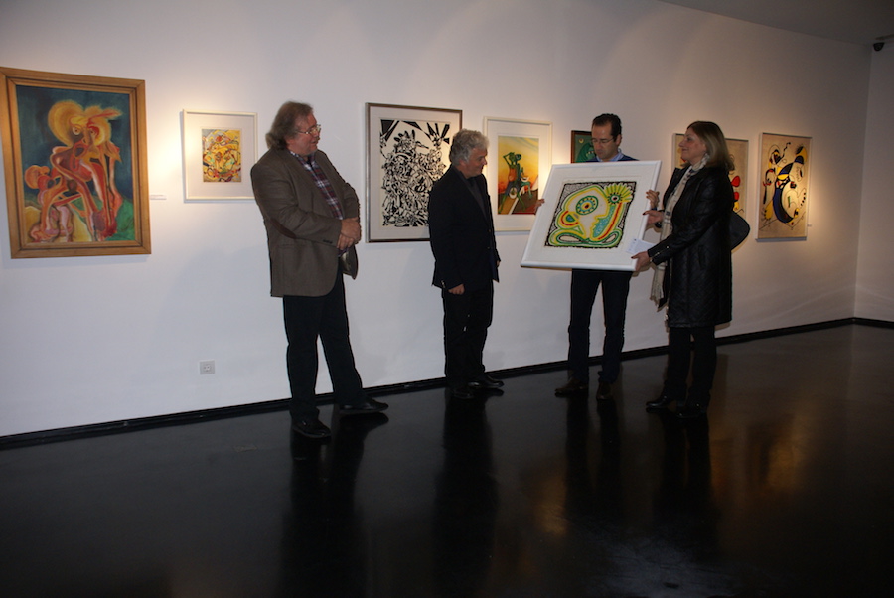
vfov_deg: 48.0
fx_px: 671
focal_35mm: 27
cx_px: 447
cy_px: 299
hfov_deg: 67.3
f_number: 5.6
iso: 400
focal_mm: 18
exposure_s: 1/60
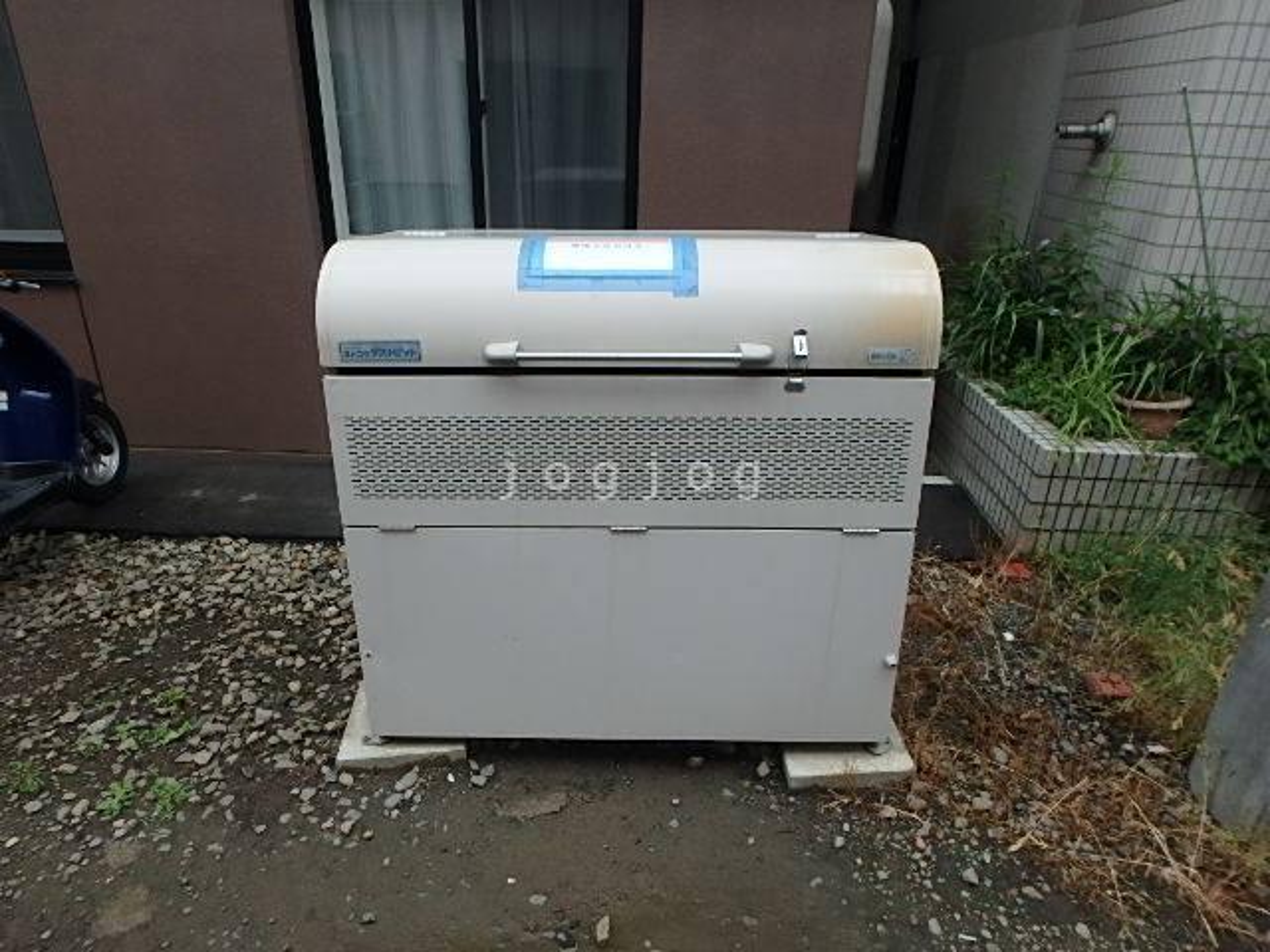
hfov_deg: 79.0
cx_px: 635
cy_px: 476
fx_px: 770
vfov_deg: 63.4
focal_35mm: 21
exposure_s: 1/500
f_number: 3.5
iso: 125
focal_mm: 3.7
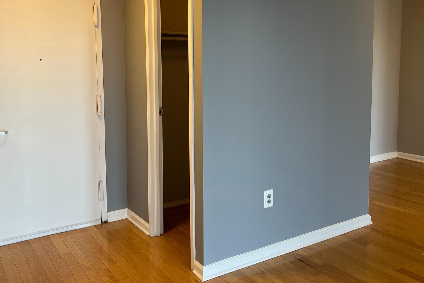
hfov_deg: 55.7
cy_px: 96
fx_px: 400
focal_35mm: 34
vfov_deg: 38.5
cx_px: 195
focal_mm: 5.7
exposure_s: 1/60
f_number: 1.5
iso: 80
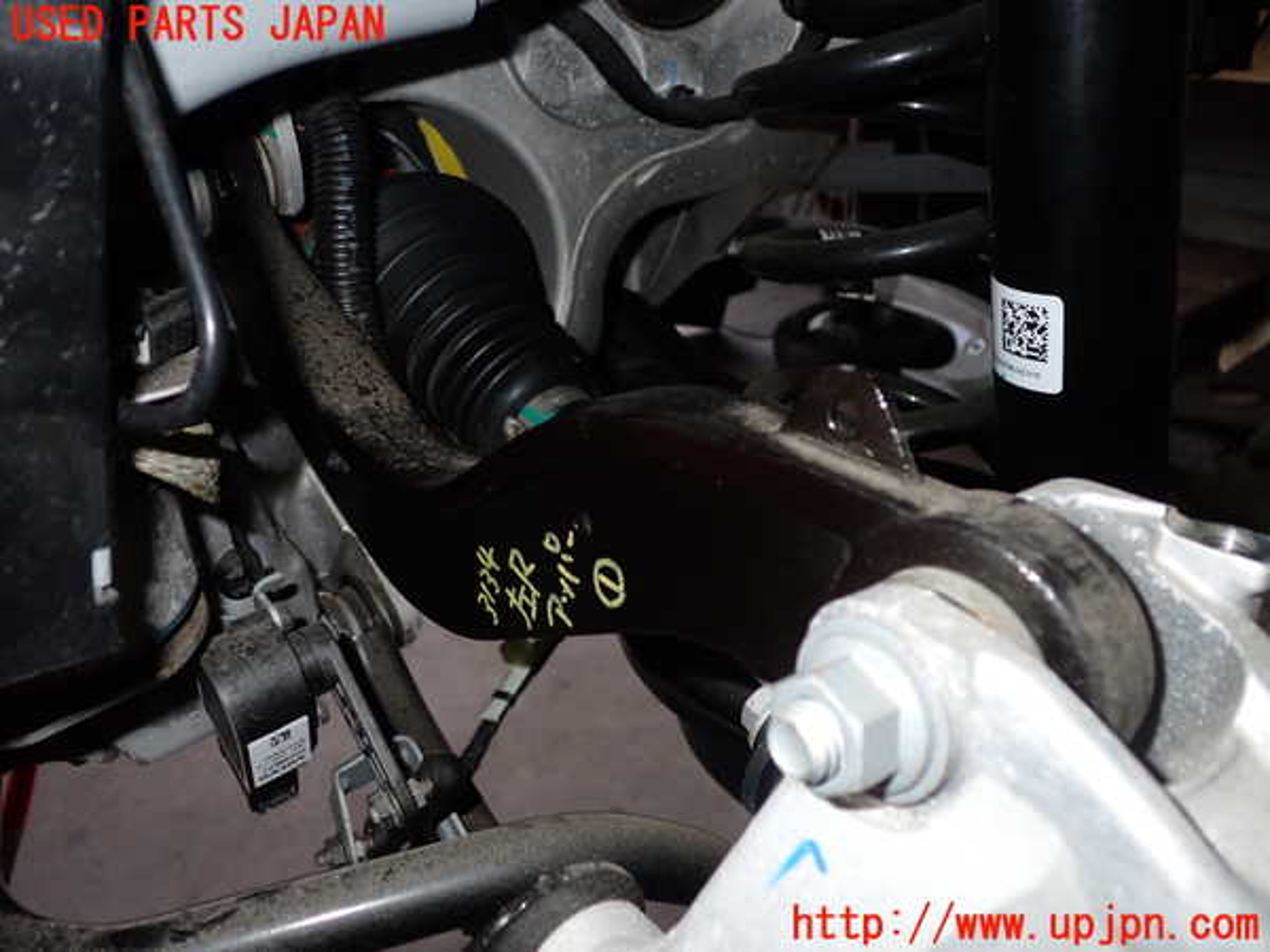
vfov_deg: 46.8
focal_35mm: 30
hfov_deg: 60.0
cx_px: 635
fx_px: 1101
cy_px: 476
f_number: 6.3
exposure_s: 1/30
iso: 200
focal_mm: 5.4
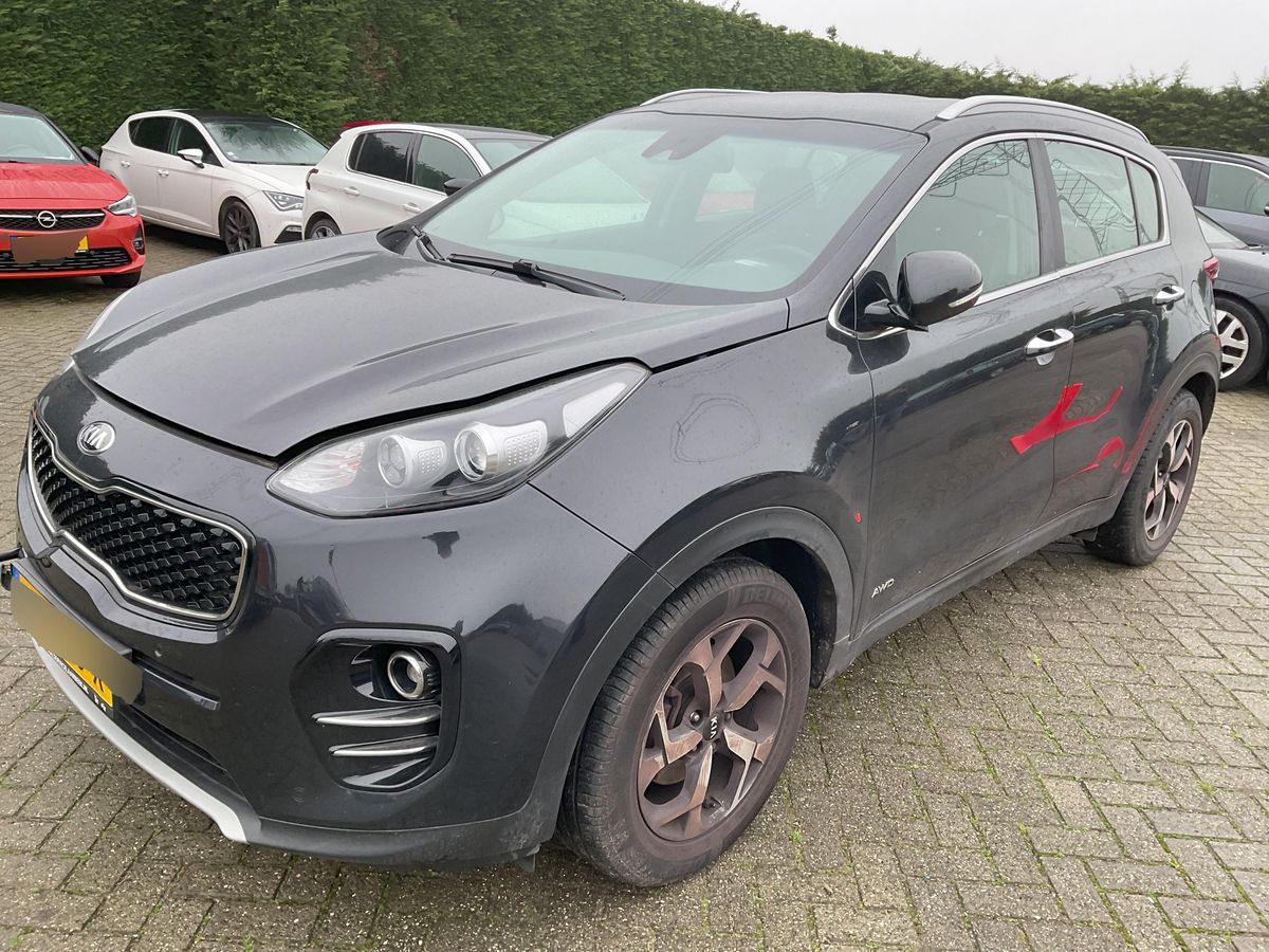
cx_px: 634
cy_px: 476
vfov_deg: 48.2
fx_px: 1063
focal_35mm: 29
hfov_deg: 61.7
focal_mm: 3
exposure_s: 1/60
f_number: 1.8
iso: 40
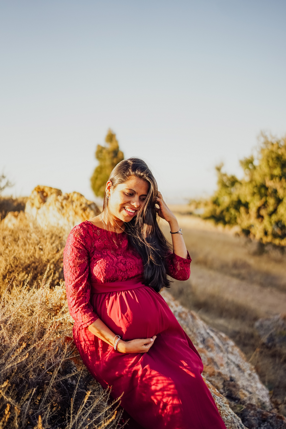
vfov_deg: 54.4
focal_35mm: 35
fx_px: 417
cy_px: 214
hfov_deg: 37.9
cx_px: 143
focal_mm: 35
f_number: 1.4
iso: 100
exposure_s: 1/2000
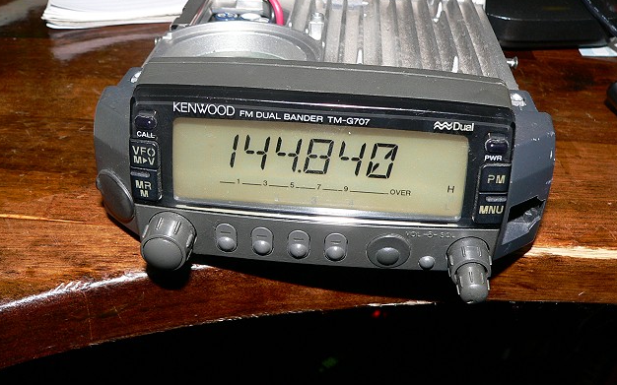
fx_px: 656
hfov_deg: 50.4
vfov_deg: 32.7
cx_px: 307
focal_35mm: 39
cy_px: 161
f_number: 4
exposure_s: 1/30
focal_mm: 6
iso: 100
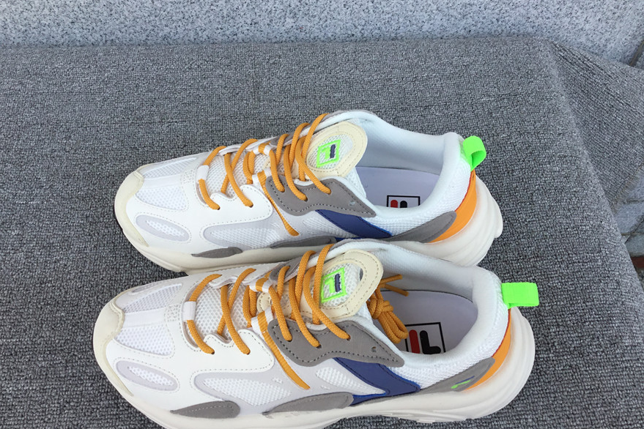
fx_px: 590
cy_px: 199
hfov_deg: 57.2
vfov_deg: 39.9
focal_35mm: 33
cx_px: 323
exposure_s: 1/485
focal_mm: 3.3
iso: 25
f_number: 2.4
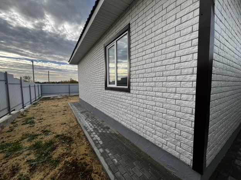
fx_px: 91
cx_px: 120
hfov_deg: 106.2
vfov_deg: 89.9
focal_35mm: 13
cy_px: 90
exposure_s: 1/657
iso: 32
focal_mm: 1.57
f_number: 1.8
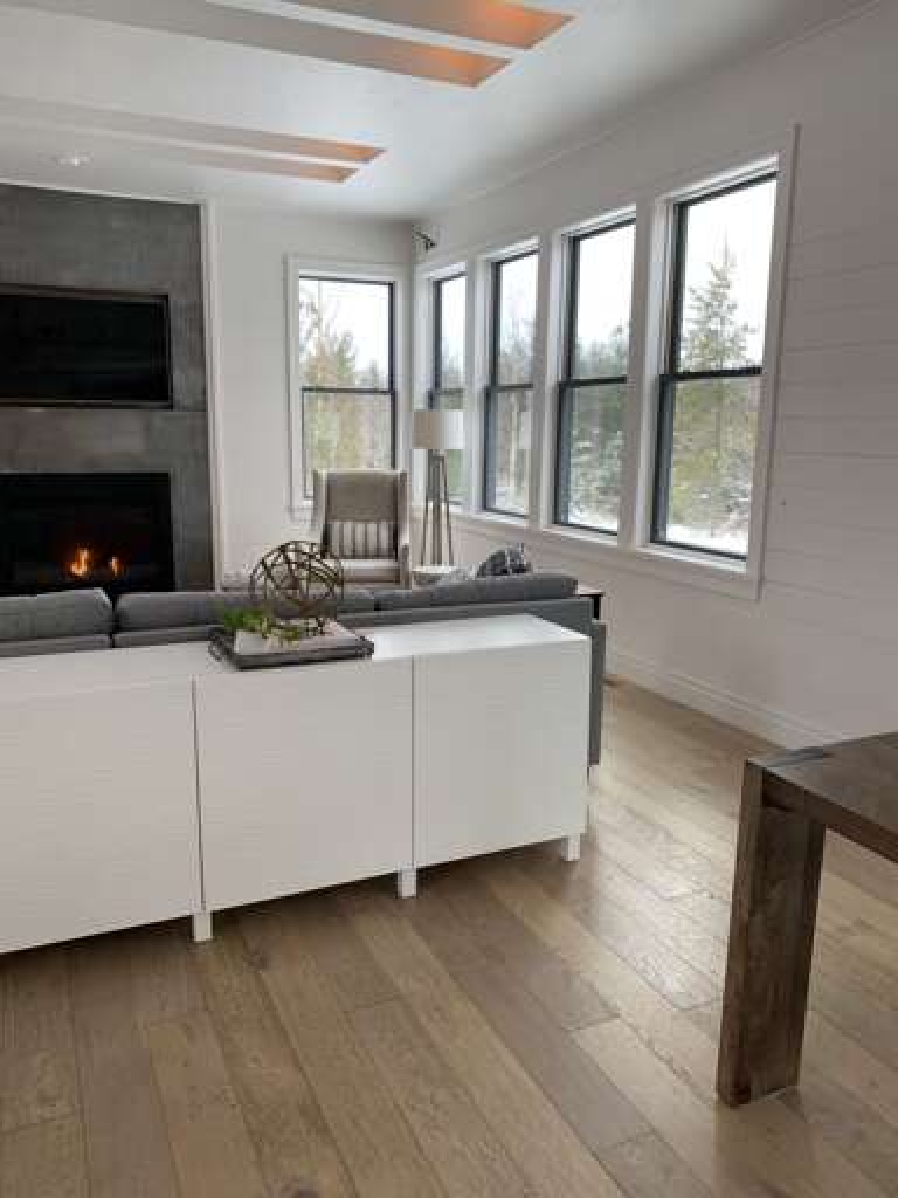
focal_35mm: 26
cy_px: 599
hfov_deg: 53.1
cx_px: 449
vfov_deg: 67.3
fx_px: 899
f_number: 1.8
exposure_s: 1/120
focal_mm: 4.25
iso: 50
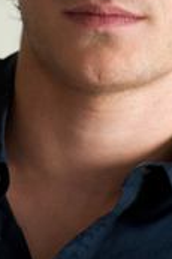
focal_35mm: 461
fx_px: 3310
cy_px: 12
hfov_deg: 3.0
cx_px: 131
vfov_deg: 4.5
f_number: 5.6
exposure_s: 1/60
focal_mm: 200
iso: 1000
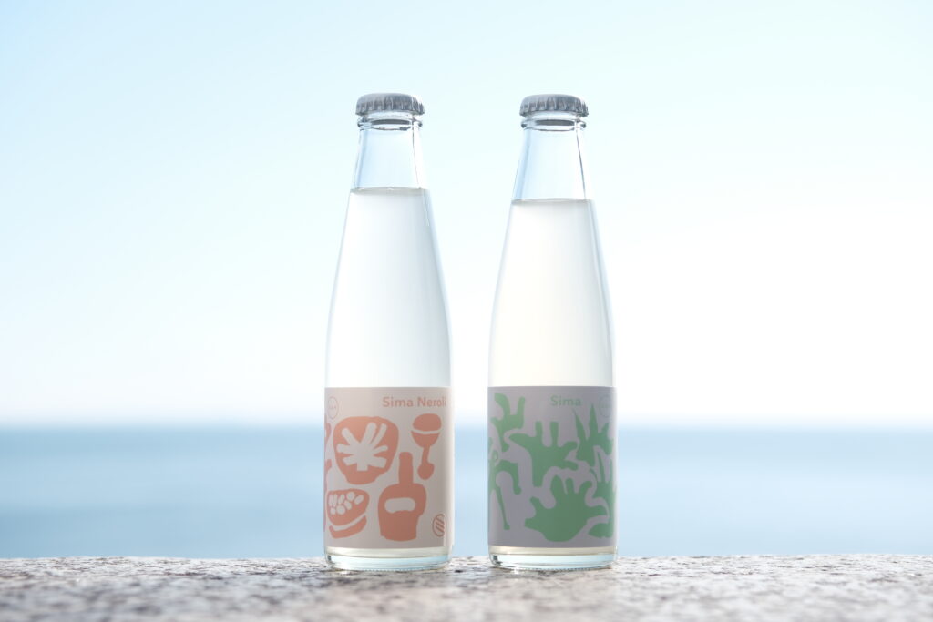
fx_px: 1944
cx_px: 466
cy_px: 311
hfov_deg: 27.0
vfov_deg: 18.2
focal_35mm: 75
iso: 200
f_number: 4
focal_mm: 50
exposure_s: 1/950
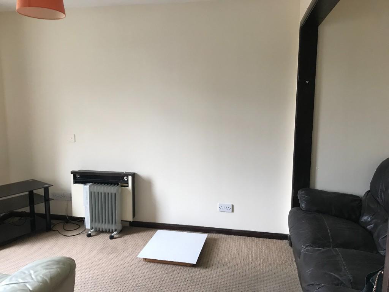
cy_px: 146
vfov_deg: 49.7
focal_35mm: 28
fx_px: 315
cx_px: 194
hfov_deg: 63.4
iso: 32
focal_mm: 3.99
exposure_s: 1/32
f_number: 1.8
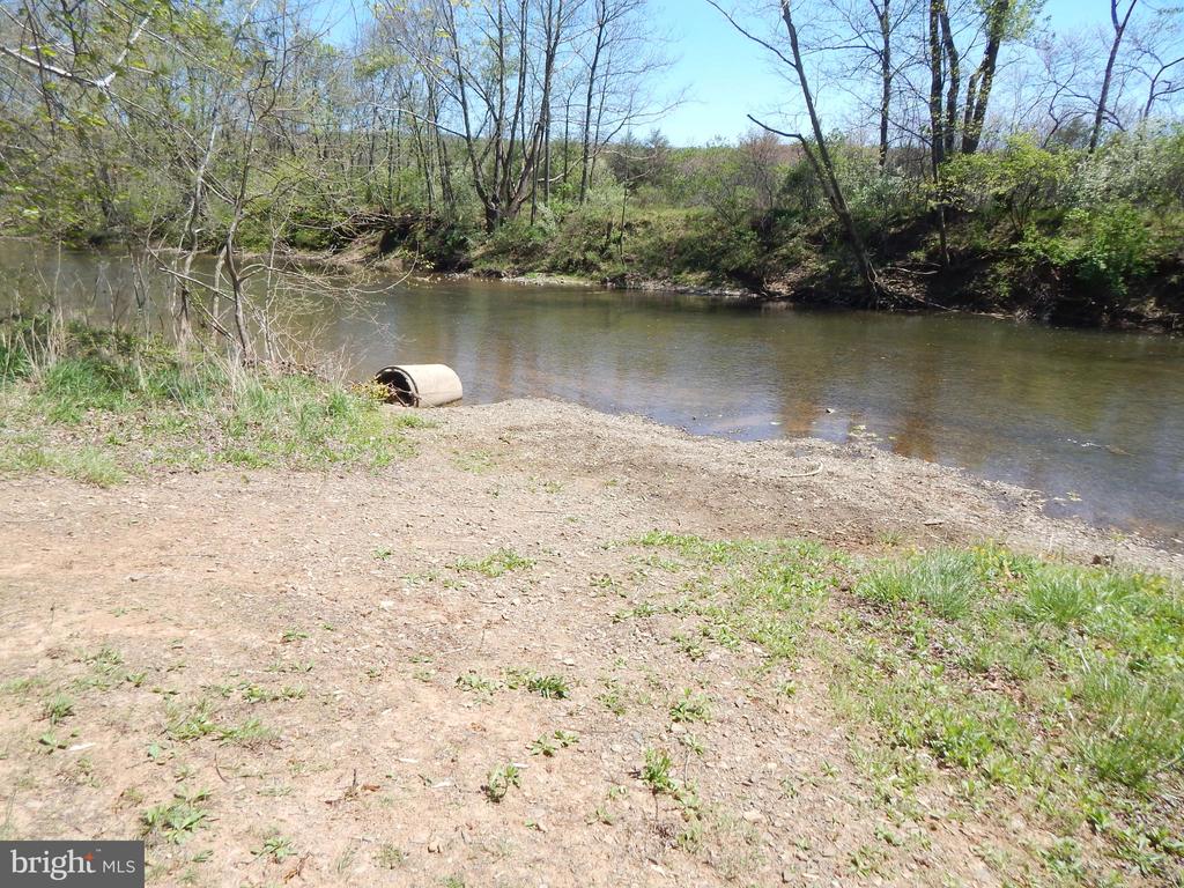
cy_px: 444
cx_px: 592
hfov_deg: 76.4
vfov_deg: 61.1
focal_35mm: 22
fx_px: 752
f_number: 3
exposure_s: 1/1000
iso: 125
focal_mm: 4
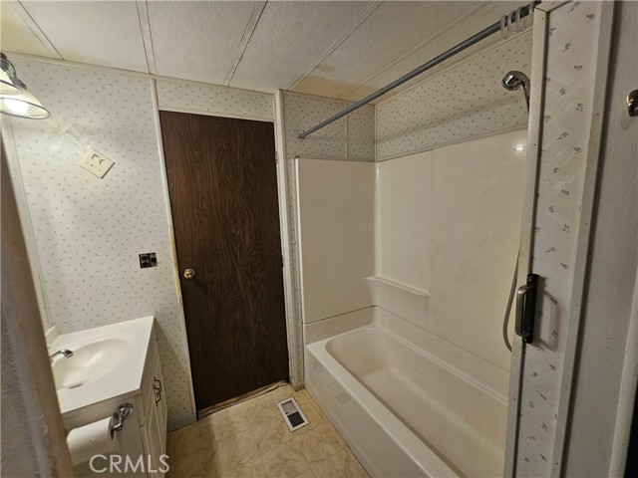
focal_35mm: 13
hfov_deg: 106.2
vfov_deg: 89.9
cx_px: 319
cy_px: 239
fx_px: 240
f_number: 2.2
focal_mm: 2.2
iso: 160
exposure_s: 1/60
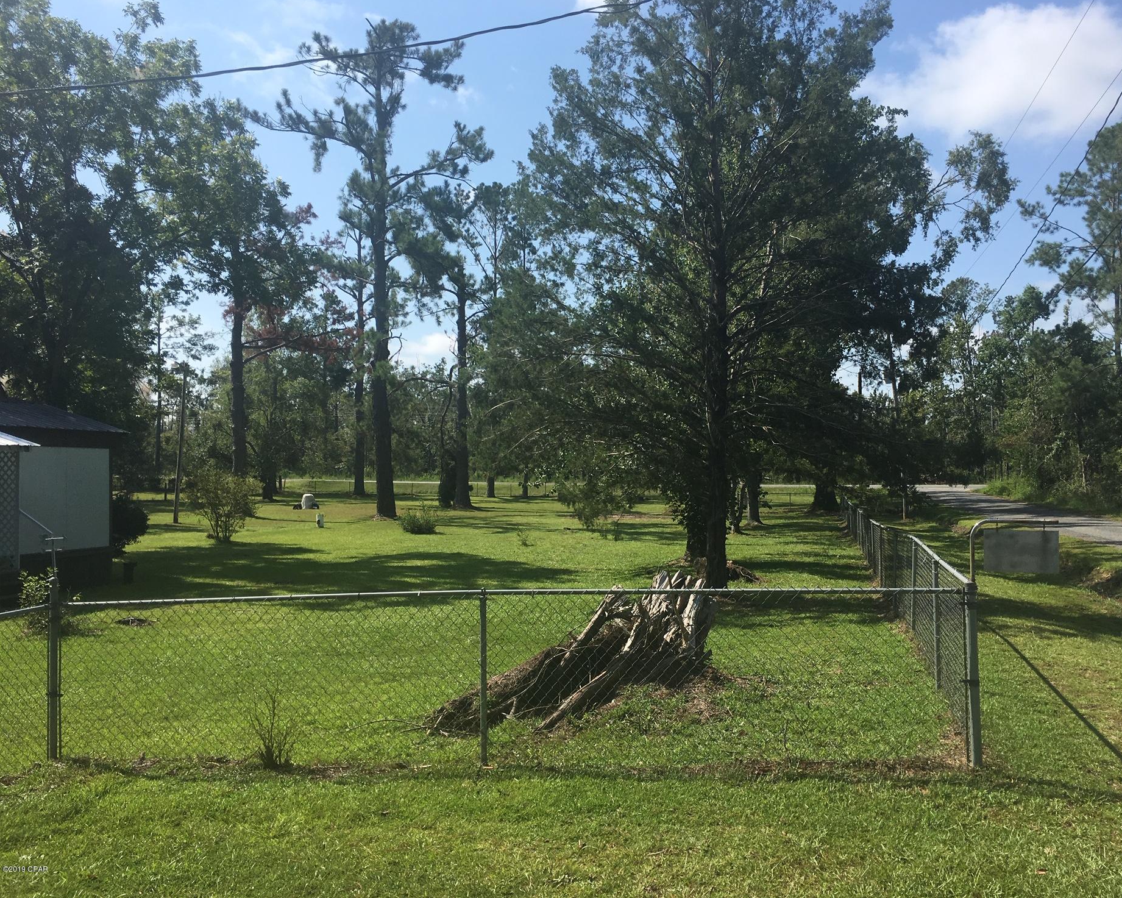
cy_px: 438
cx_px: 614
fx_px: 1029
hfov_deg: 57.1
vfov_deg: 47.1
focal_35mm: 31
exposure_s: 1/1538
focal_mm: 4.15
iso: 25
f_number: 2.2
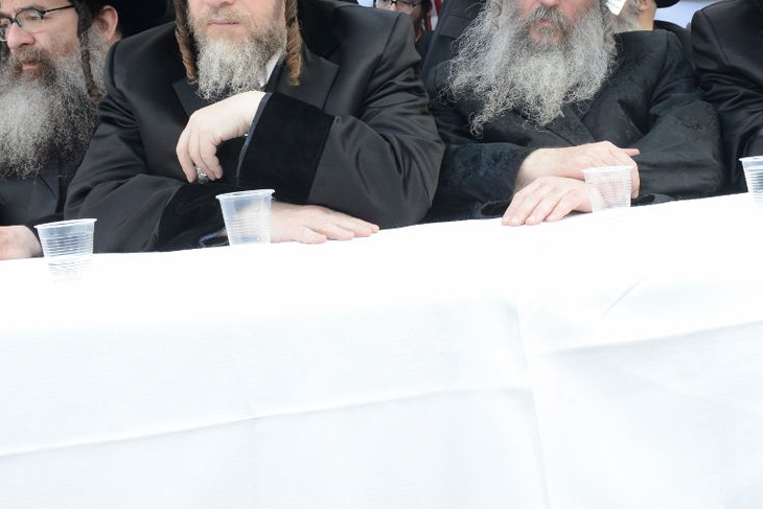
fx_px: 975
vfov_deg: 28.7
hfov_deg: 41.4
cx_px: 579
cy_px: 112
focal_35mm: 46
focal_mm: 24
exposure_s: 1/125
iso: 1250
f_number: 8
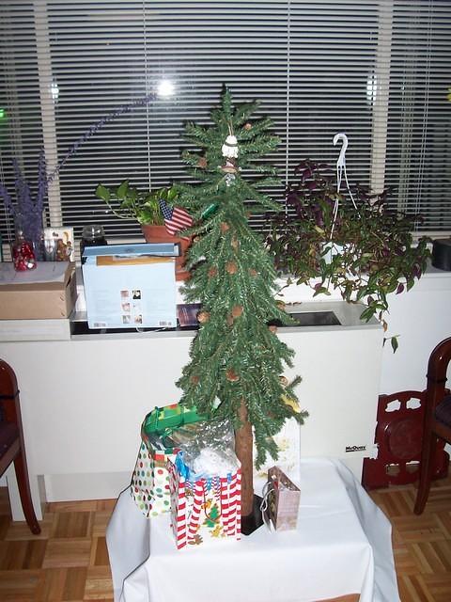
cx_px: 226
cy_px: 301
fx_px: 643
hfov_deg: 38.7
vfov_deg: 50.1
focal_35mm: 37
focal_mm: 5.6
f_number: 2.8
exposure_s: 1/60
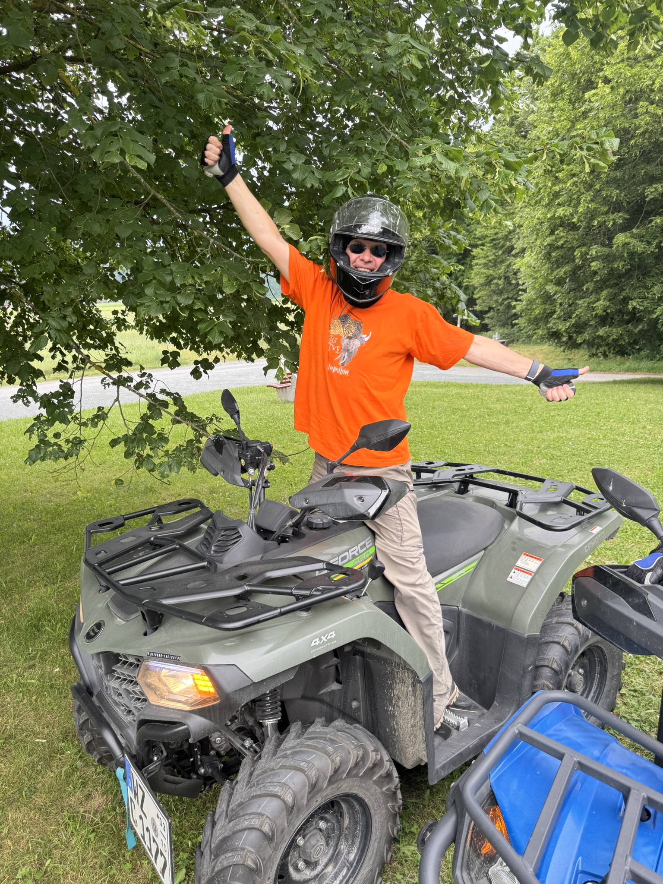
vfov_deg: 71.6
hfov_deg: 56.8
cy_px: 442
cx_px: 332
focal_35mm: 24
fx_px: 613
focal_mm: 6.76
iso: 80
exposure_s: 1/121
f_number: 1.78
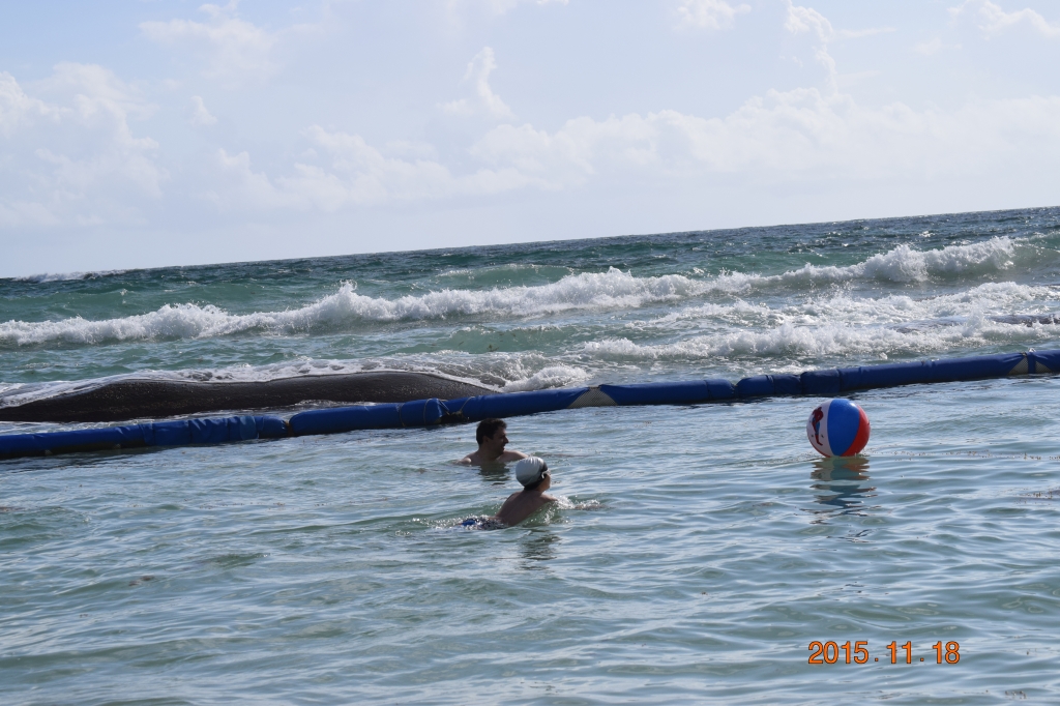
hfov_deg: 21.9
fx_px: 2737
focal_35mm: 93
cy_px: 353
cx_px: 530
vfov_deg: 14.7
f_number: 8
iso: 400
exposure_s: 1/2000
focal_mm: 62
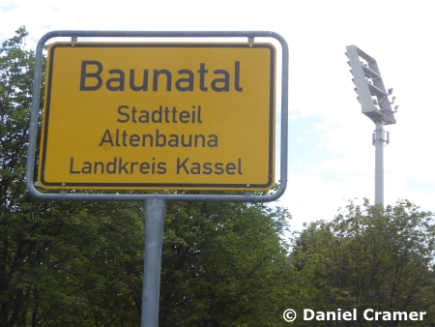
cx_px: 218
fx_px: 930
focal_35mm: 74
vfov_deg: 19.9
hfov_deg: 26.3
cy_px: 164
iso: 80
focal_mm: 13.2
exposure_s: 1/320
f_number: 4.6
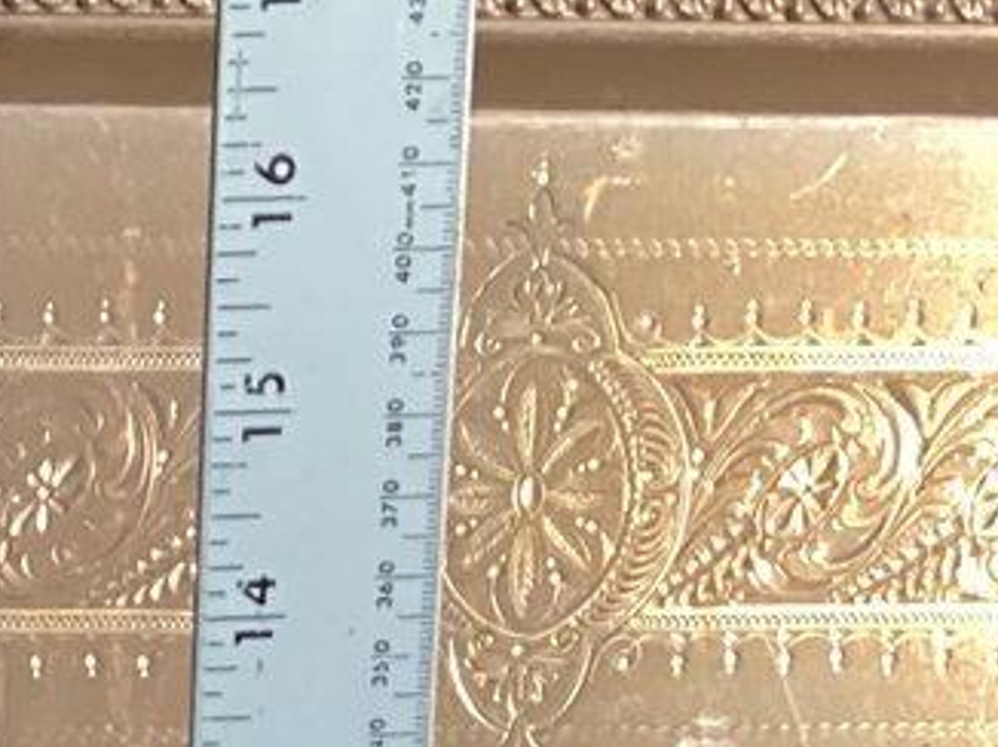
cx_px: -372
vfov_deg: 9.8
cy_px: 1266
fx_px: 4149
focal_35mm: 144
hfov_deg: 13.2
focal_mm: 3.3
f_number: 2.4
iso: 320
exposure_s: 1/50
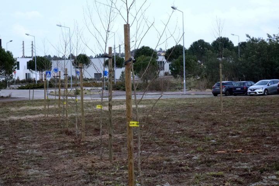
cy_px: 93
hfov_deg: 27.7
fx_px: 566
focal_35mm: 73
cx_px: 140
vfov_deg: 18.7
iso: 2000
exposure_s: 1/320
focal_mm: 26.65
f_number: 5.6
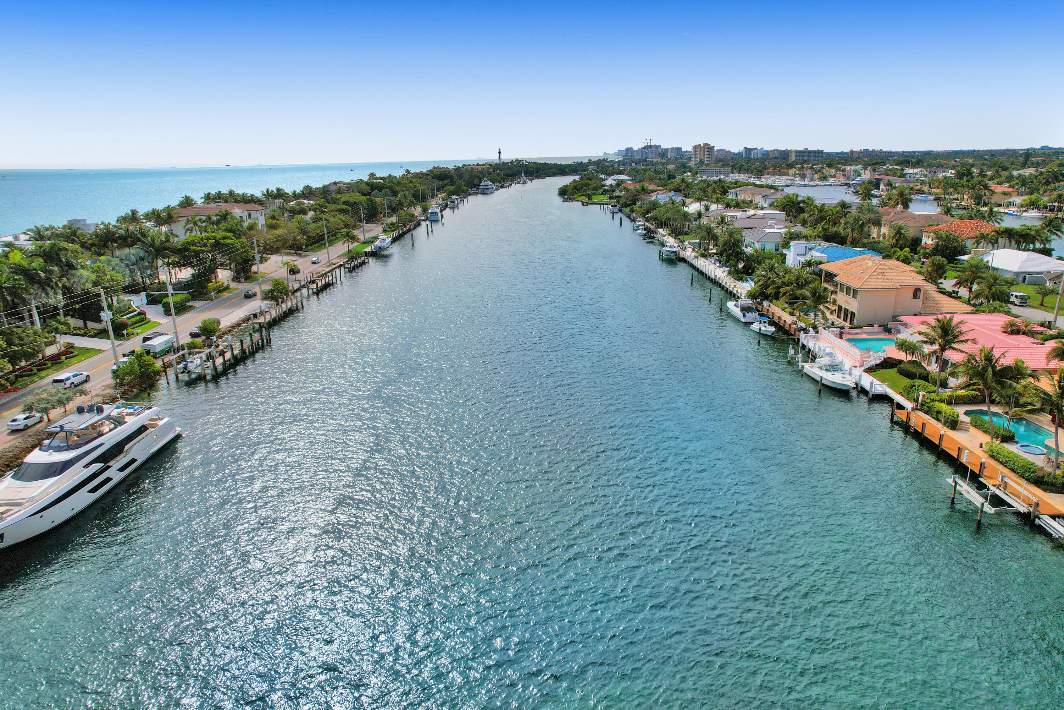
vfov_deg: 57.2
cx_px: 532
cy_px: 355
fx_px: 650
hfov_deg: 78.6
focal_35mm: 22
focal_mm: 8.38
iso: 130
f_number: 2.8
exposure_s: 1/4000
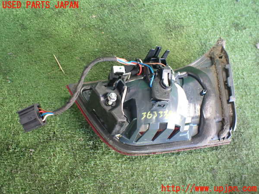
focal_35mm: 30
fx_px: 224
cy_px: 97
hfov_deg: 60.0
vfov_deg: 46.8
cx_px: 130
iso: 800
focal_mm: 5.4
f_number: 2.3
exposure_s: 1/60
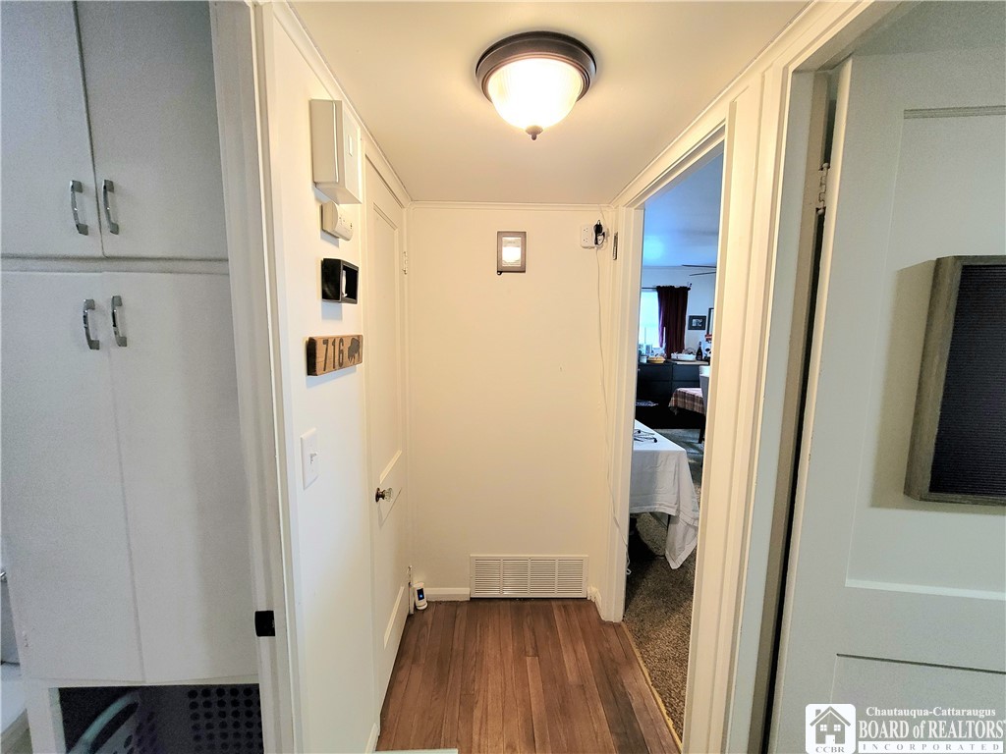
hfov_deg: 106.2
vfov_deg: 89.9
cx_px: 503
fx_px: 378
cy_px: 377
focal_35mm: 13
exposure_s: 1/60.2
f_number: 2.2
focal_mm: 2.2
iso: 400
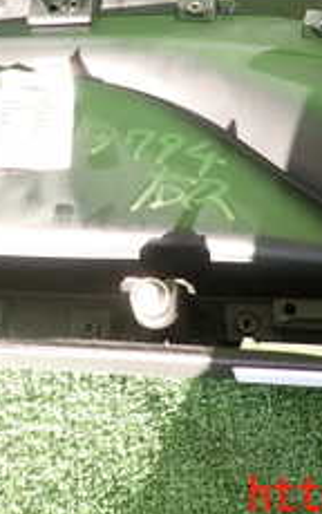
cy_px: 22
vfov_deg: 28.3
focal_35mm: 69
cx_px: 83
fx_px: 968
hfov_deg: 18.8
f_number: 2
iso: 125
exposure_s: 1/60
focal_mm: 4.5
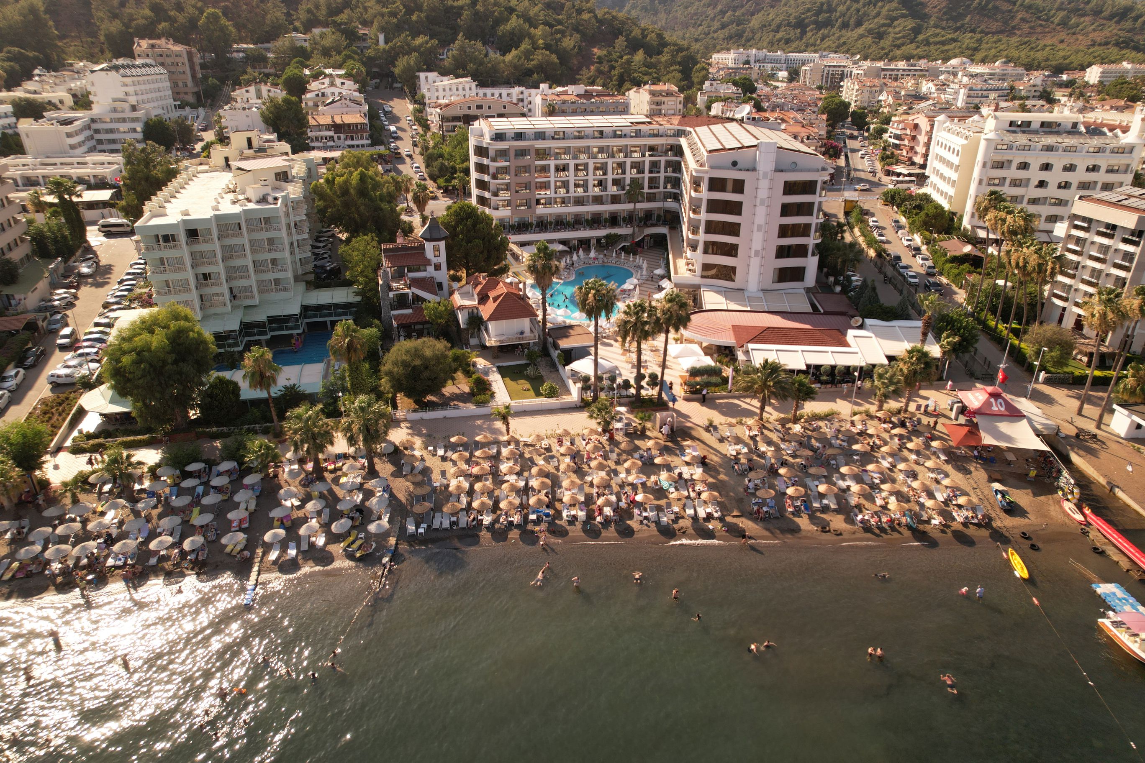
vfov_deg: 57.2
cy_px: 382
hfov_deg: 78.6
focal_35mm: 22
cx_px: 572
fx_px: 700
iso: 120
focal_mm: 8.38
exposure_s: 1/50
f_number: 2.8
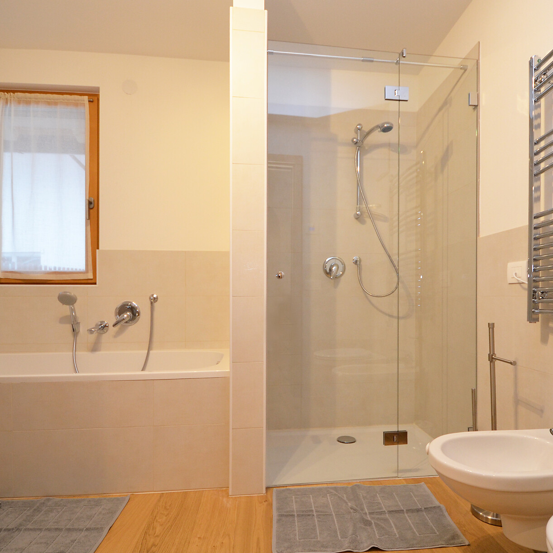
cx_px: 351
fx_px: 361
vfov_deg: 74.8
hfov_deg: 73.3
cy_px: 283
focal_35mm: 20
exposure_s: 1/60
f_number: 4
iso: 640
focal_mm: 10
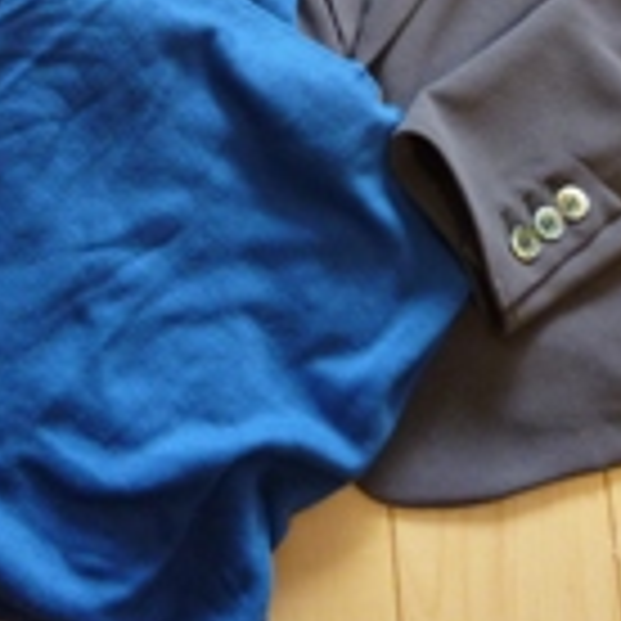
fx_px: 1197
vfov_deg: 27.2
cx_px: 162
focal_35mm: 59
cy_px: -22
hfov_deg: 28.7
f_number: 2.5
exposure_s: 1/40
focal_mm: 4.3
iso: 400
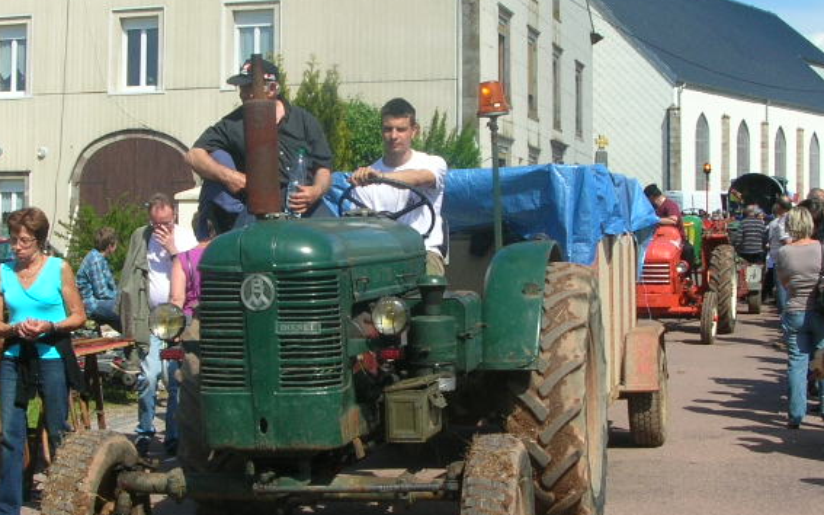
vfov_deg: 19.4
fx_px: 1504
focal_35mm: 67
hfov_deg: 30.6
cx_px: 382
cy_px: 246
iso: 50
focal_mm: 5.8
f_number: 5.6
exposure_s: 1/300
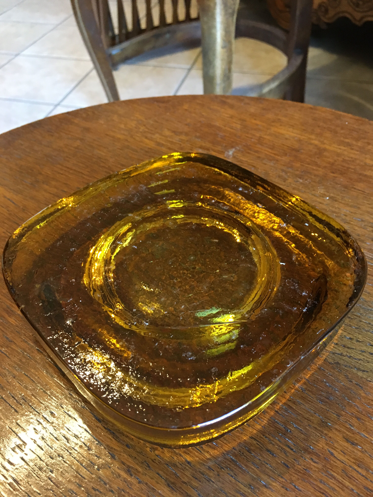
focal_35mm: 29
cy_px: 248
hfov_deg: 48.2
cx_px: 186
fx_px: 417
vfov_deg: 61.7
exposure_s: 1/25
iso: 200
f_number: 2.2
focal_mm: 4.15
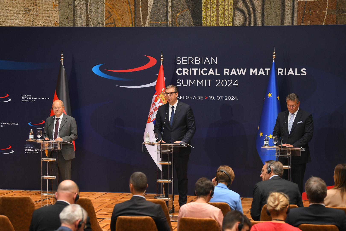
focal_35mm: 100
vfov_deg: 13.7
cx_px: 173
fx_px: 961
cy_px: 116
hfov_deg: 20.4
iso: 2000
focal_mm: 100
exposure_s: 1/800
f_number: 4
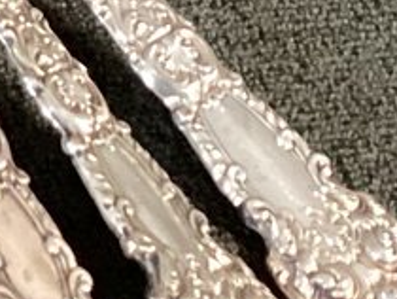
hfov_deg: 7.4
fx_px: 2560
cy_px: -143
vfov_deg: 6.6
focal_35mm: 223
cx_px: -925
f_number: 2.4
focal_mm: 3.3
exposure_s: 1/60
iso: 320
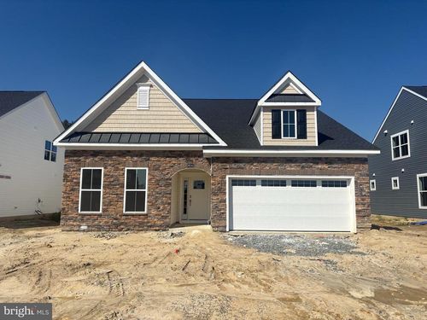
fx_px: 321
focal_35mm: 26
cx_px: 214
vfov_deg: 53.1
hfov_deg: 67.3
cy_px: 160
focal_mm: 5.96
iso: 50
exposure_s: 1/6993
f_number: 1.6
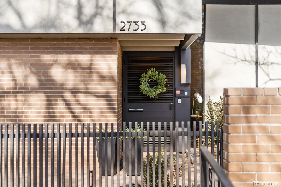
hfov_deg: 39.6
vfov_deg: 27.0
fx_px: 390
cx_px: 140
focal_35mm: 50
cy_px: 94
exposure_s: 1/500
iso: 100
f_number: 1.8
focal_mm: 50
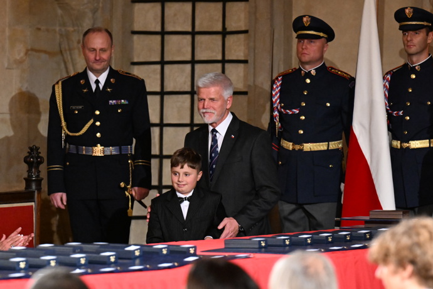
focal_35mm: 300
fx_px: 3608
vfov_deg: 4.6
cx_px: 216
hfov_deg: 6.9
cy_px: 144
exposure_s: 1/250
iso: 8000
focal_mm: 200
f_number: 5
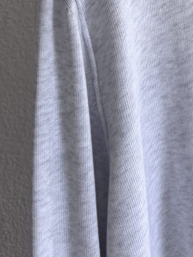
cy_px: -94
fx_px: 506
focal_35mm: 68
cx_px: 250
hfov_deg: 19.9
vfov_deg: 24.3
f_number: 1.78
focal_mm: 6.76
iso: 250
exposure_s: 1/60
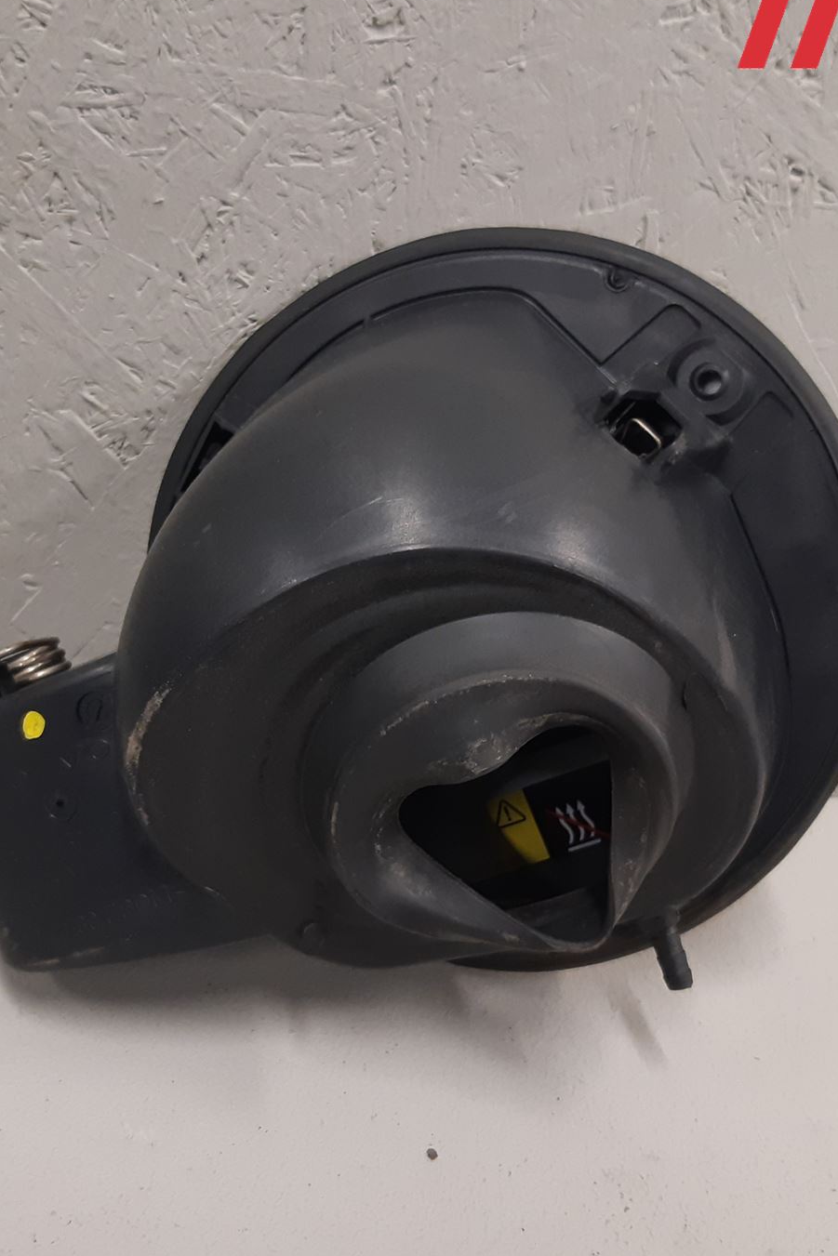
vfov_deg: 47.4
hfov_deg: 32.6
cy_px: 626
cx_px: 356
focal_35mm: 41
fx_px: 1431
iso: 160
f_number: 1.7
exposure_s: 1/50
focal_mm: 3.93
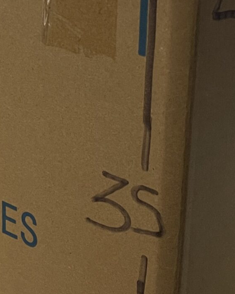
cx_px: 85
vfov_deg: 21.4
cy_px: 96
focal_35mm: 89
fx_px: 773
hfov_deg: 17.2
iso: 500
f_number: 1.6
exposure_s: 1/40
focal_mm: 5.1
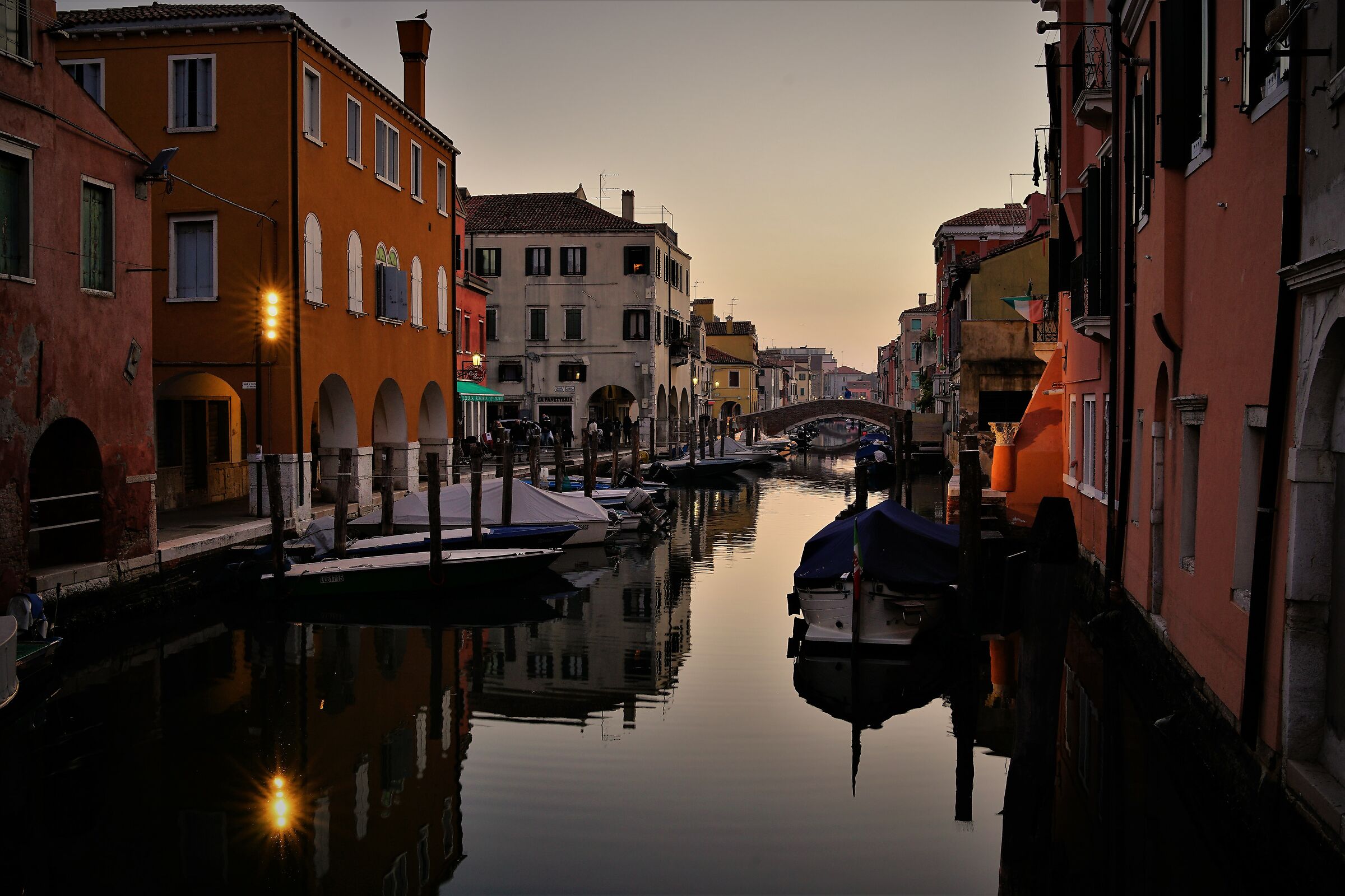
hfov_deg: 54.4
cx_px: 672
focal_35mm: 35
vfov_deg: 37.9
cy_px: 448
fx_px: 1308
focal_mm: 35
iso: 200
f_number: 11
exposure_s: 1/8
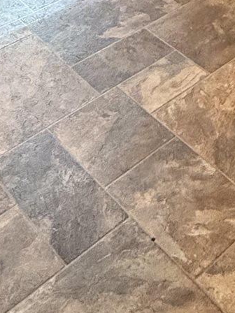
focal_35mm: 72
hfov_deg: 19.5
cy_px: -238
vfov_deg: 20.2
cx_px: 261
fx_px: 652
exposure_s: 1/120
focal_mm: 2.22
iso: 640
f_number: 2.2
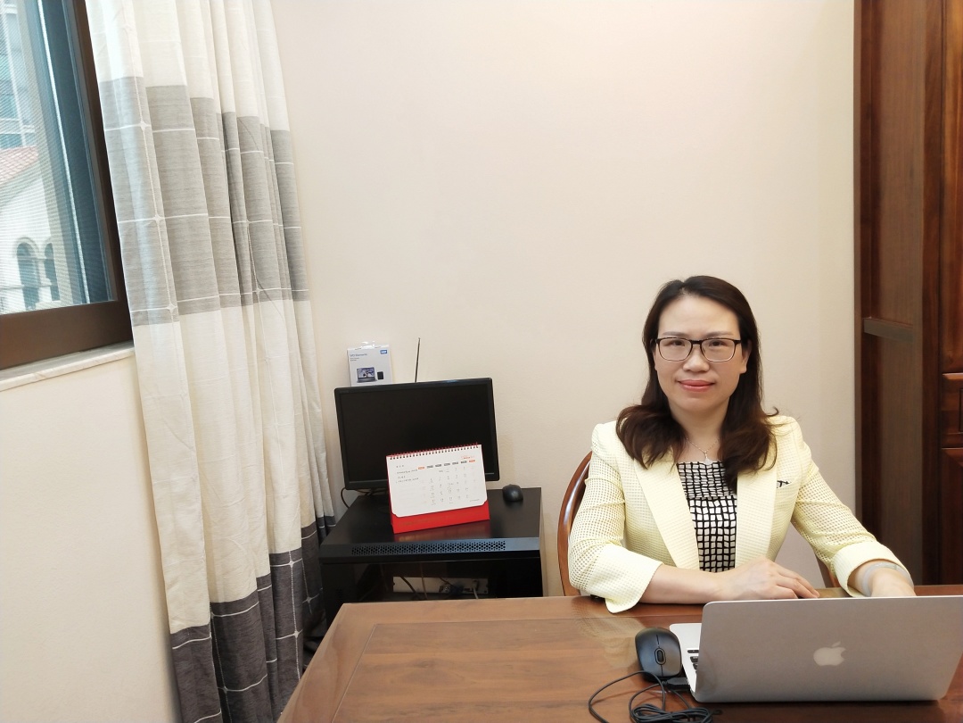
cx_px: 482
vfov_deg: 46.8
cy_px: 362
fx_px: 835
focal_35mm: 30
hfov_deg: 60.0
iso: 252
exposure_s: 1/50
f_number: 1.8
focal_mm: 3.95
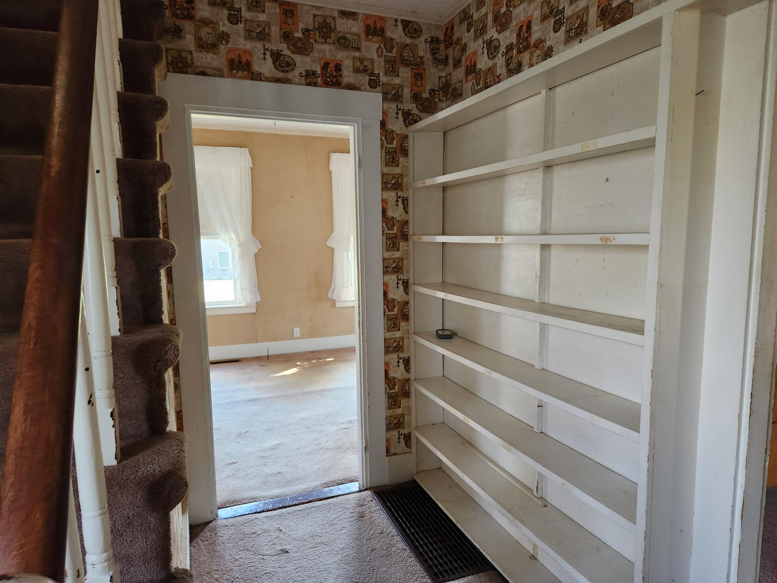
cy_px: 292
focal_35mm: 23
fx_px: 516
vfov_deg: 58.9
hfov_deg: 73.9
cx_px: 388
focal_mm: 5.4
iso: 500
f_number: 1.8
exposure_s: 1/120
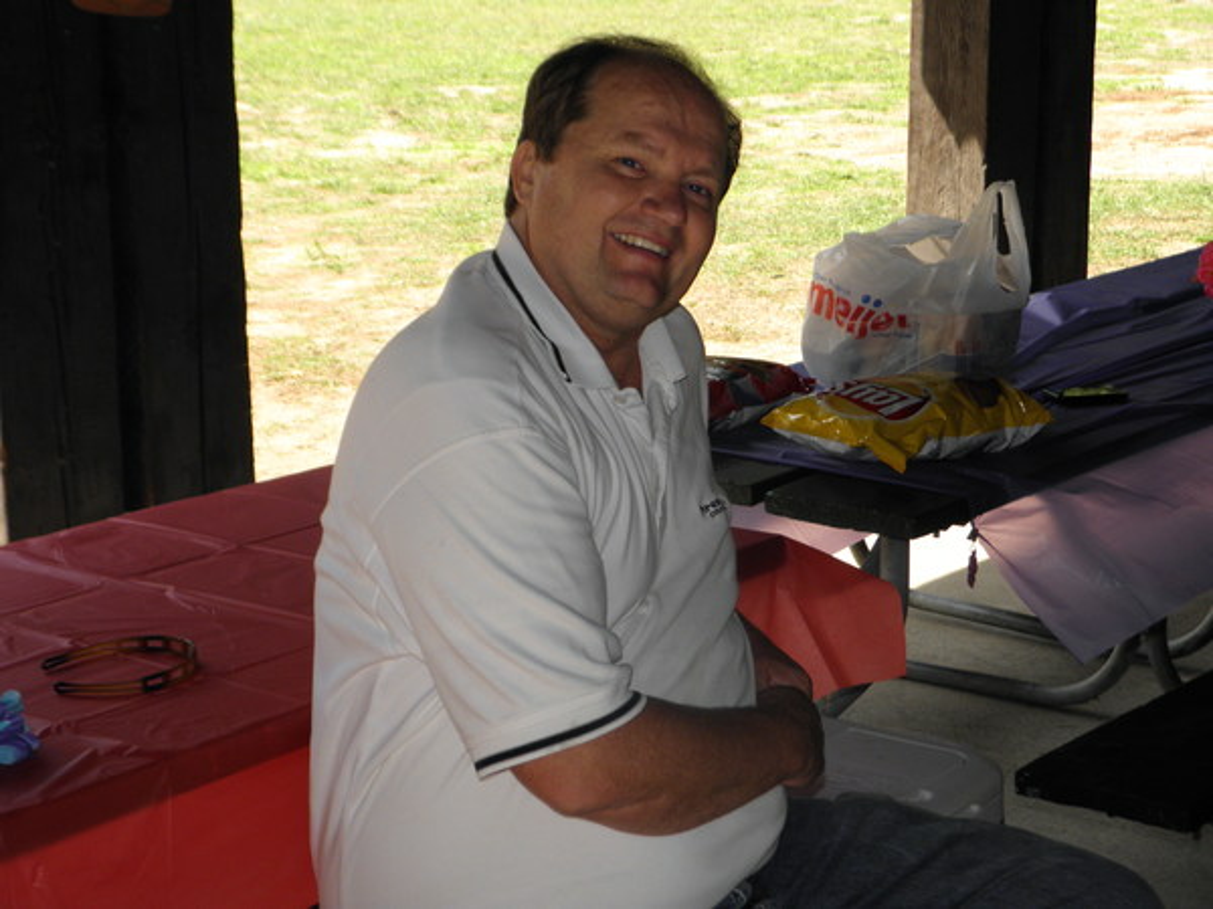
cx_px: 606
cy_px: 454
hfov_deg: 28.6
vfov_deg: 21.6
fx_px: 2383
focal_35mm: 68
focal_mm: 12.2
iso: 100
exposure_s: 1/200
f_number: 4.3
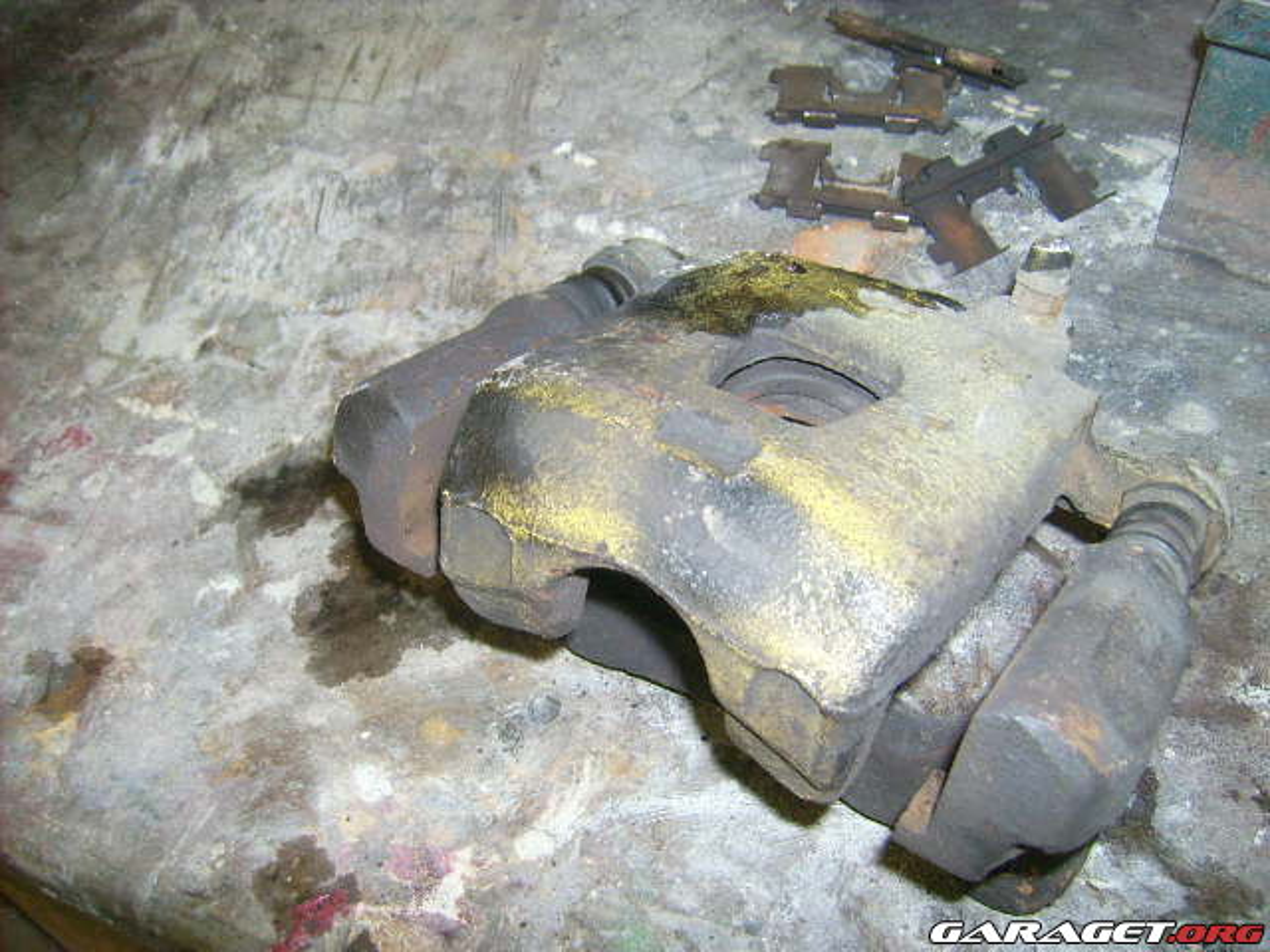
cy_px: 476
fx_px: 1284
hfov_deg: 52.6
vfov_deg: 40.7
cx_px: 635
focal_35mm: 35
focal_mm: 5.95
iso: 100
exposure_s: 1/60
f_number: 2.8
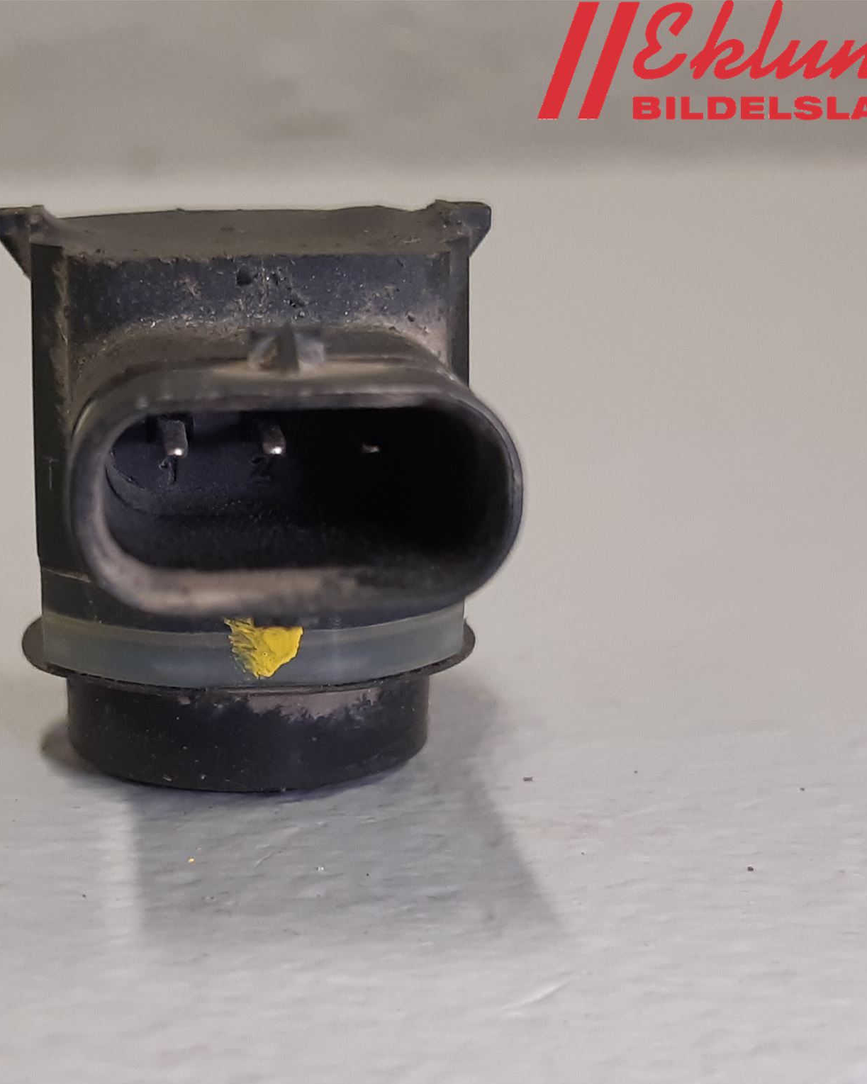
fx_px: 1091
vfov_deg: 52.8
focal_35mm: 34
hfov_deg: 42.4
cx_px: 247
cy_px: 544
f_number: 1.7
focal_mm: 3.93
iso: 125
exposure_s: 1/50
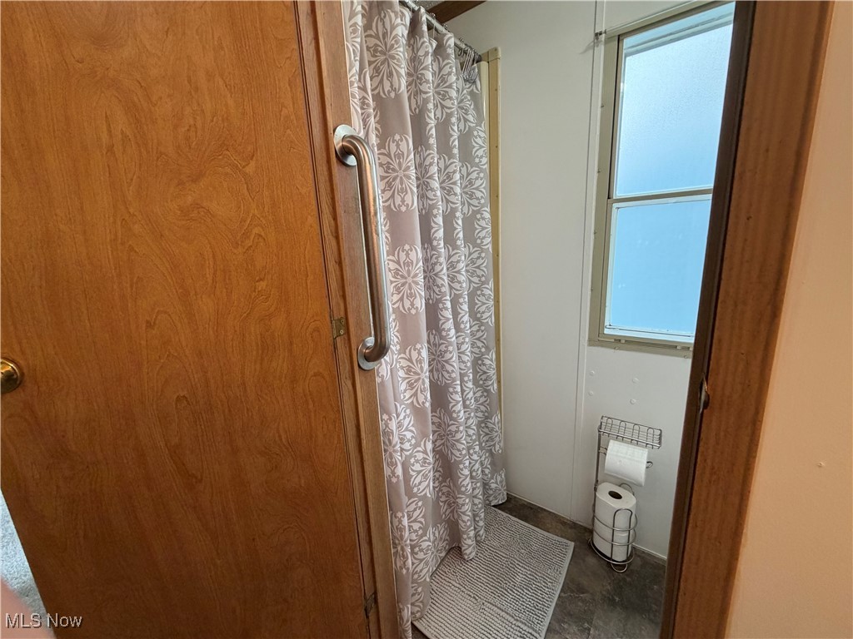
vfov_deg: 85.7
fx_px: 345
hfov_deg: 102.1
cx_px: 426
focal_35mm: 14
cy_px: 320
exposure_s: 1/120
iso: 250
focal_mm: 2.22
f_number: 2.2
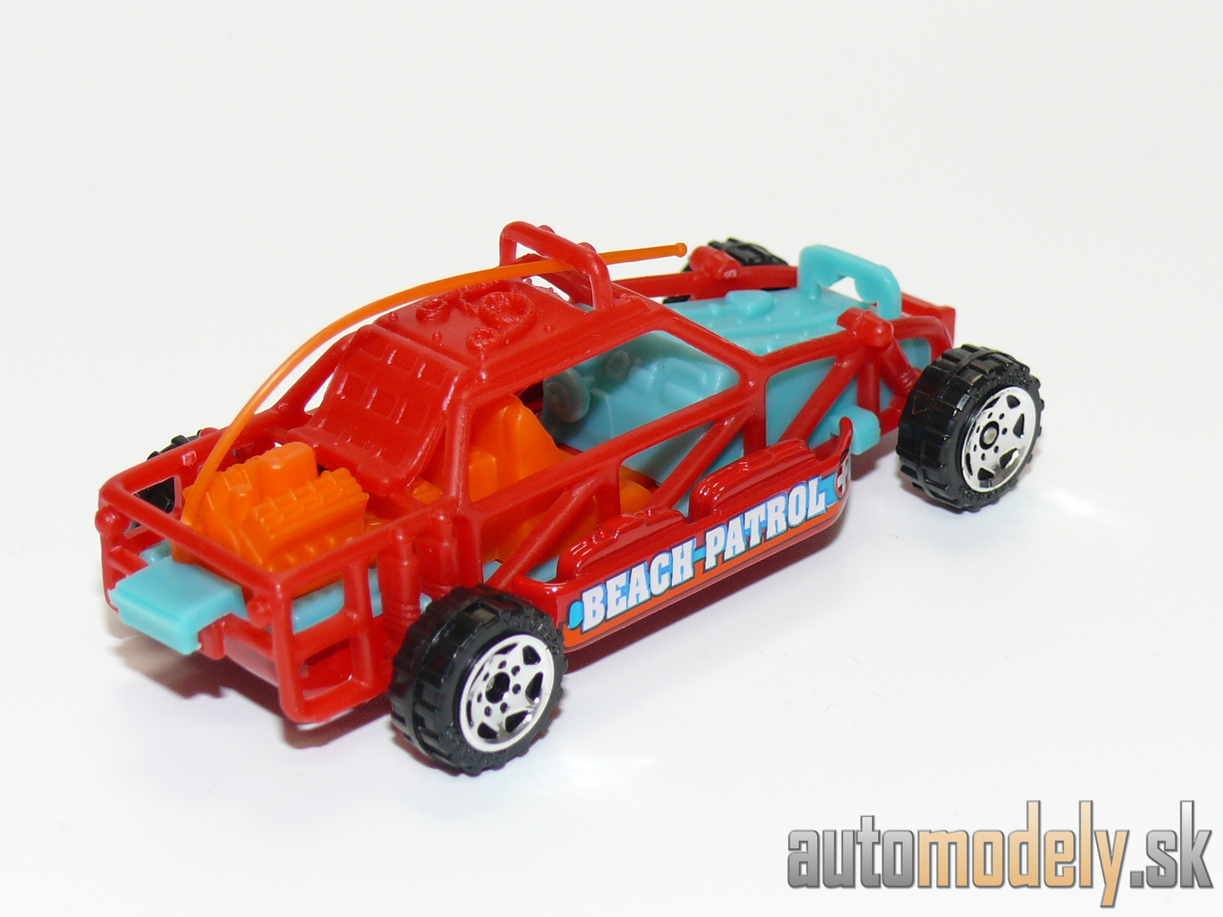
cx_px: 612
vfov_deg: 14.5
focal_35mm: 102
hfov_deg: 19.3
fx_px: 3604
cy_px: 458
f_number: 4
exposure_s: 1/30
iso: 100
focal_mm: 13.3
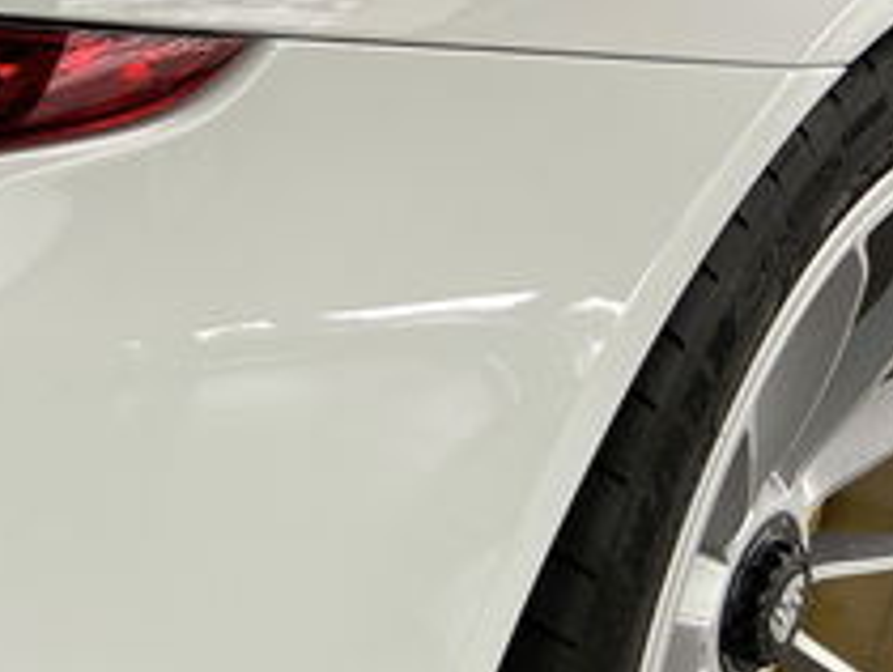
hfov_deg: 18.7
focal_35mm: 95
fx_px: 2454
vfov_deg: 15.6
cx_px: -370
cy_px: 302
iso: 100
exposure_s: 1/122
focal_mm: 4.25
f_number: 1.8
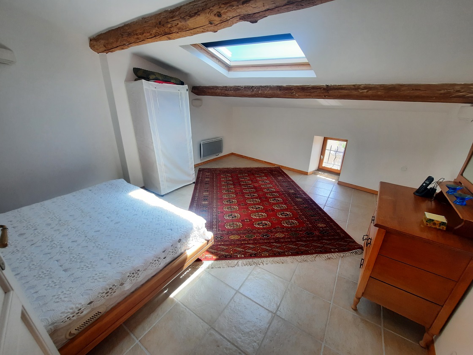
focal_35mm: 13
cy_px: 178
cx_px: 236
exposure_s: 1/50
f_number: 2.2
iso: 50
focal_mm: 1.74
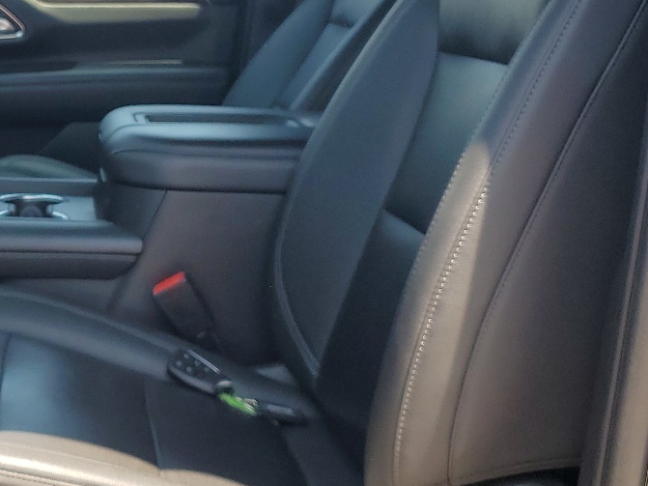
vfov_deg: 23.5
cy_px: 165
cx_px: 43
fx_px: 1160
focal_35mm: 62
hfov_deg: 29.7
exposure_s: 1/714
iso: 50
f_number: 1.5
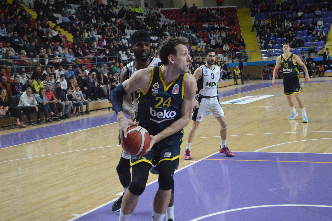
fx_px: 498
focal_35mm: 54
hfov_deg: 36.9
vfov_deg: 25.0
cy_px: 110
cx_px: 166
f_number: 5
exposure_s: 1/500
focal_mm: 36
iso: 2200
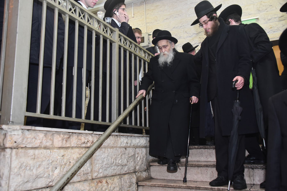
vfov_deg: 38.9
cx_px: 144
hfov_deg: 55.8
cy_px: 96
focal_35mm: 34
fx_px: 271
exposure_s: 1/125
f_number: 5.6
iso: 3200
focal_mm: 34
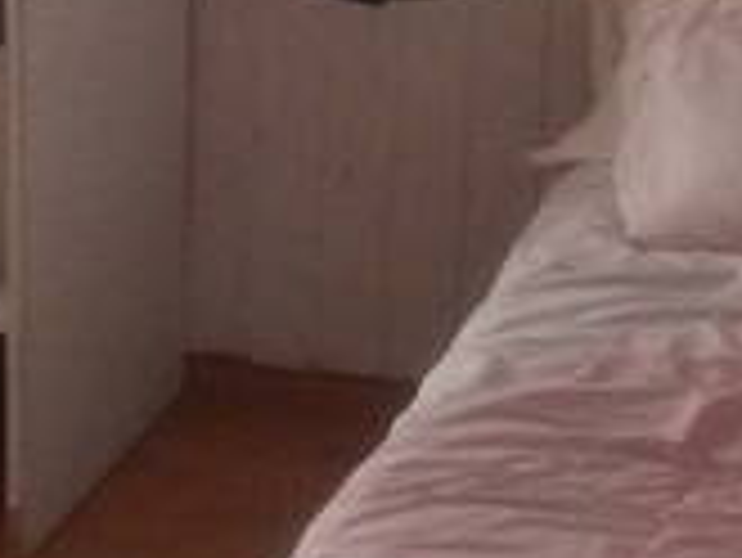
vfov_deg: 11.0
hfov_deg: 14.7
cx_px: 337
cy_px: 117
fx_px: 2874
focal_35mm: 134
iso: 500
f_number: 2.2
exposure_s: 1/30
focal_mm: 2.34
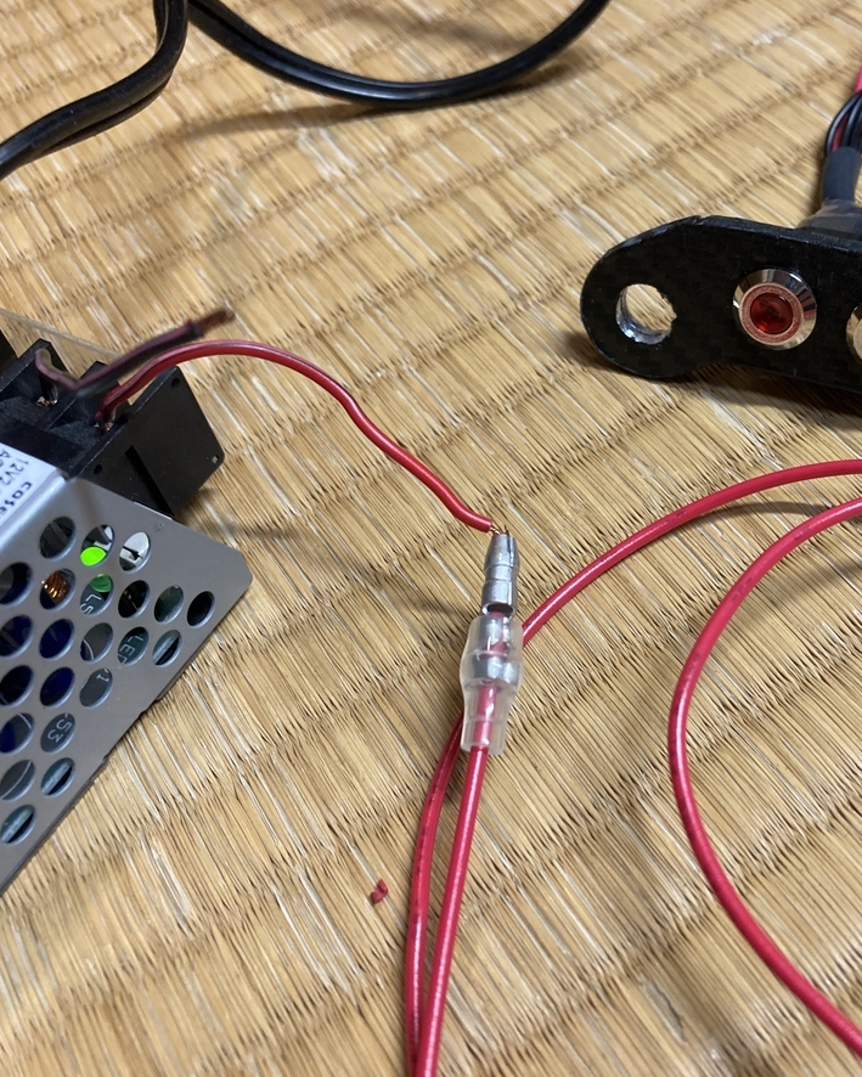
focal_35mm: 37
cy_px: 534
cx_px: 620
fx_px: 1180
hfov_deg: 39.3
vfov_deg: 49.1
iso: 125
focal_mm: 3.99
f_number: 1.8
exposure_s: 1/60
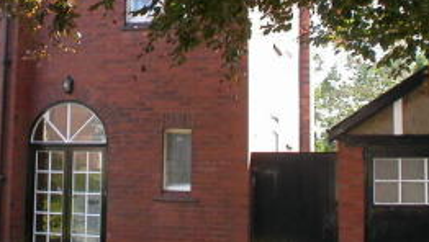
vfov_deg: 13.2
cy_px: 60
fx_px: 1048
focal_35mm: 92
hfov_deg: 23.0
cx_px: 132
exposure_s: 1/109
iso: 100
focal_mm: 7.85
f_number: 4.2
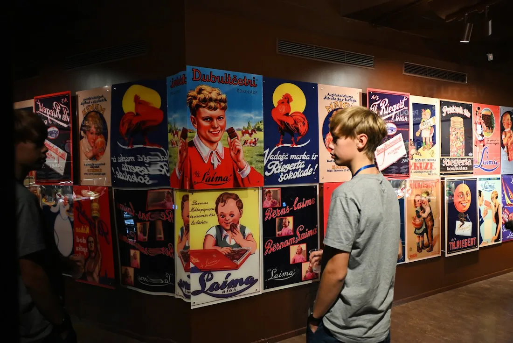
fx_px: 378
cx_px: 256
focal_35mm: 26
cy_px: 172
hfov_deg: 68.4
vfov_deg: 48.8
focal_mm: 26.5
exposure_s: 1/30
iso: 4500
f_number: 4.2
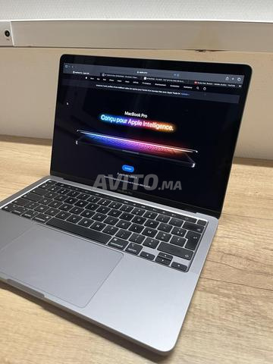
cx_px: 136
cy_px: 182
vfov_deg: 67.3
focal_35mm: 26
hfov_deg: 53.1
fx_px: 273
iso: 125
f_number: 1.6
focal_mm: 5.1
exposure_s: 1/73
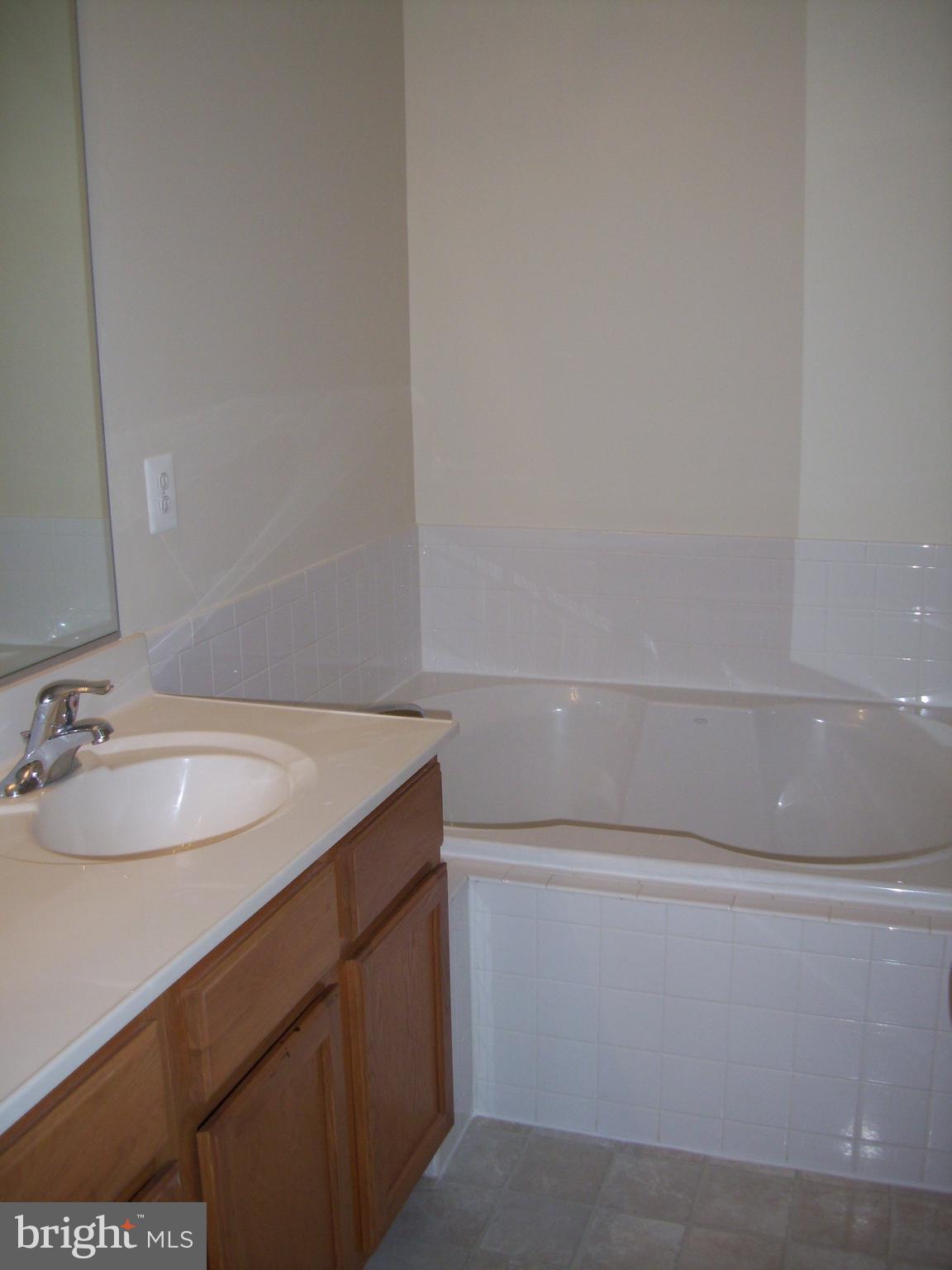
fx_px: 1247
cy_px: 635
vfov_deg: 54.0
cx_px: 476
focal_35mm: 34
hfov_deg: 41.8
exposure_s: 1/40
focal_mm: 5.7
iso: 80
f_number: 2.9
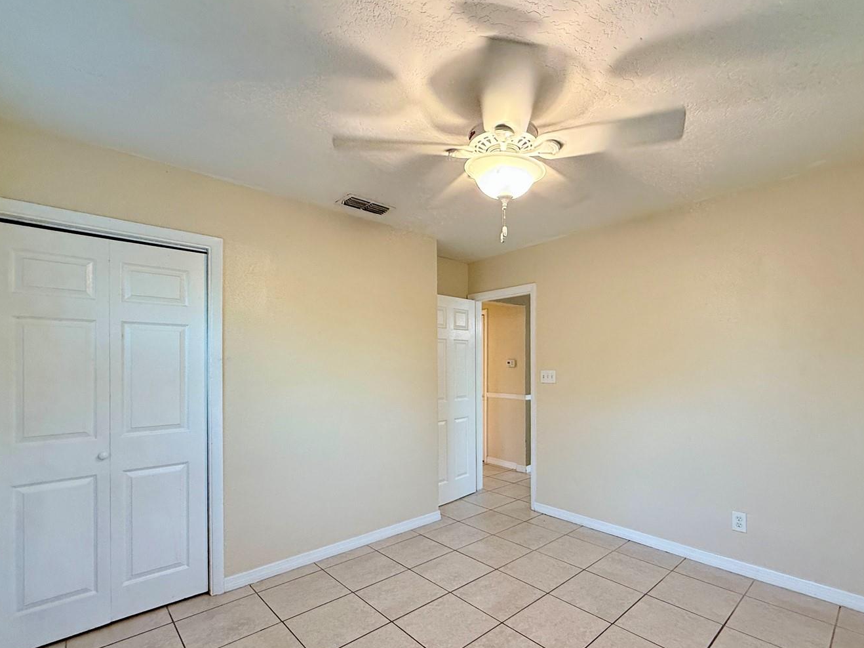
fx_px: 424
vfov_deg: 74.4
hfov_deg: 90.8
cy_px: 365
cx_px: 475
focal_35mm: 17
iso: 200
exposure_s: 1/60
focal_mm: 2.22
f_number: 2.2
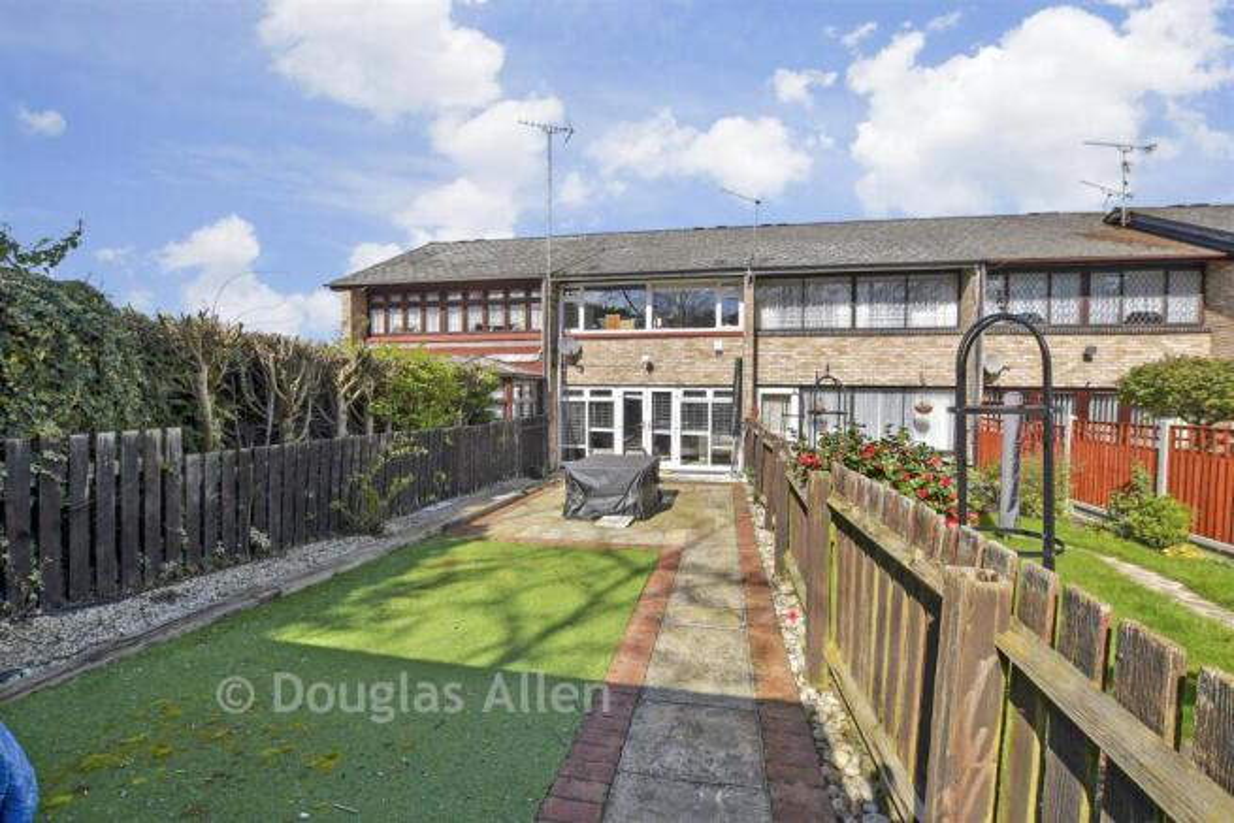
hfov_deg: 100.4
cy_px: 412
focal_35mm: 15
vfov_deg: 77.4
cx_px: 617
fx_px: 514
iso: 80
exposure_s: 1/250
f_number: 8
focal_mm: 10
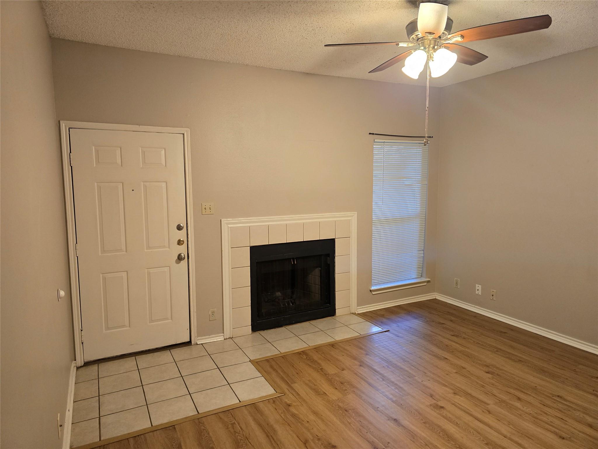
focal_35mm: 23
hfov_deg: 73.9
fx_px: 397
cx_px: 299
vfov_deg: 58.9
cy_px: 224
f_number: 1.7
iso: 500
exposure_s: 1/120
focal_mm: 6.3
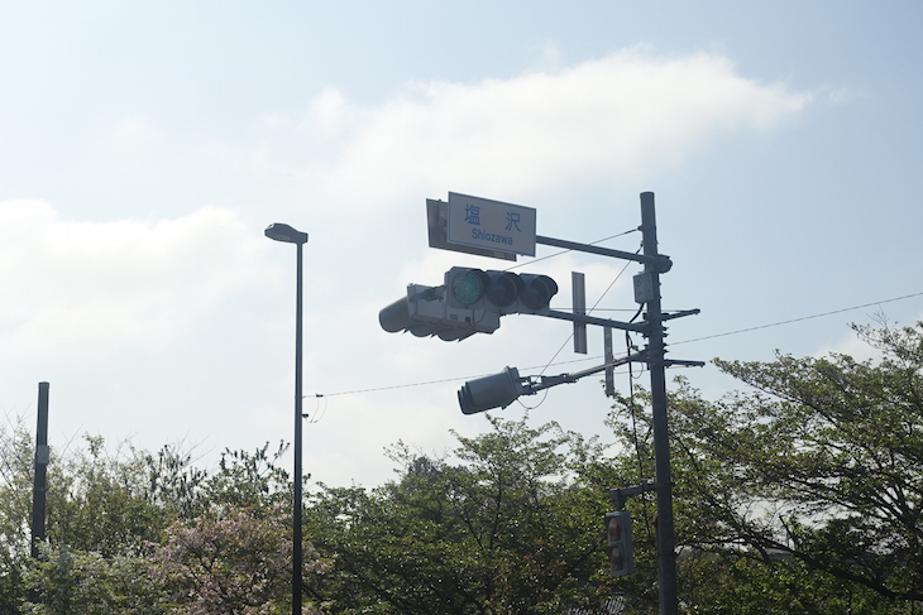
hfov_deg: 29.2
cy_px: 280
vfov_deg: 19.7
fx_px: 1769
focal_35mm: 69
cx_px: 446
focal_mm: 22.95
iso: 125
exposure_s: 1/160
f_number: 5.6
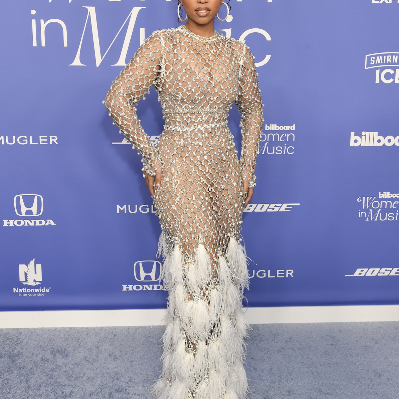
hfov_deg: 40.9
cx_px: 199
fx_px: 535
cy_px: 177
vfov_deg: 40.9
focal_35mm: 41
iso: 1250
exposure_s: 1/200
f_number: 8
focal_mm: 32
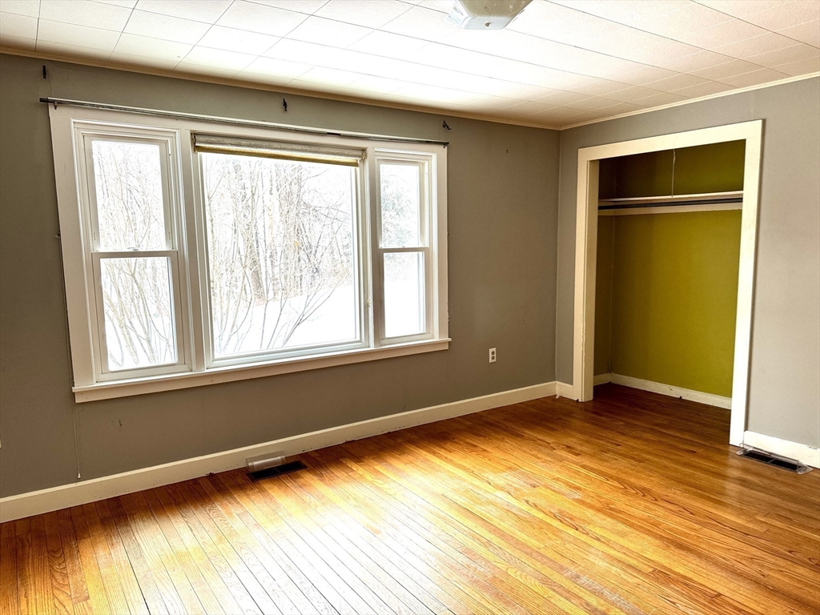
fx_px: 569
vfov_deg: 56.8
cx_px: 410
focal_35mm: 24
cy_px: 308
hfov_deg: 71.6
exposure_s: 1/120
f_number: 1.78
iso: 80
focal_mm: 6.76
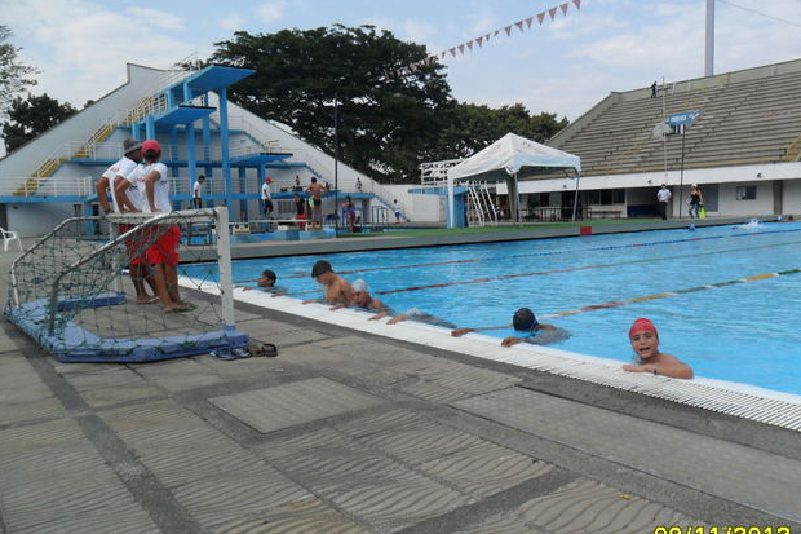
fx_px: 645
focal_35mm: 29
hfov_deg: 63.7
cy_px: 284
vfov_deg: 44.9
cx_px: 406
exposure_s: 1/180
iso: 100
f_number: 8.9
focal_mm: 4.9
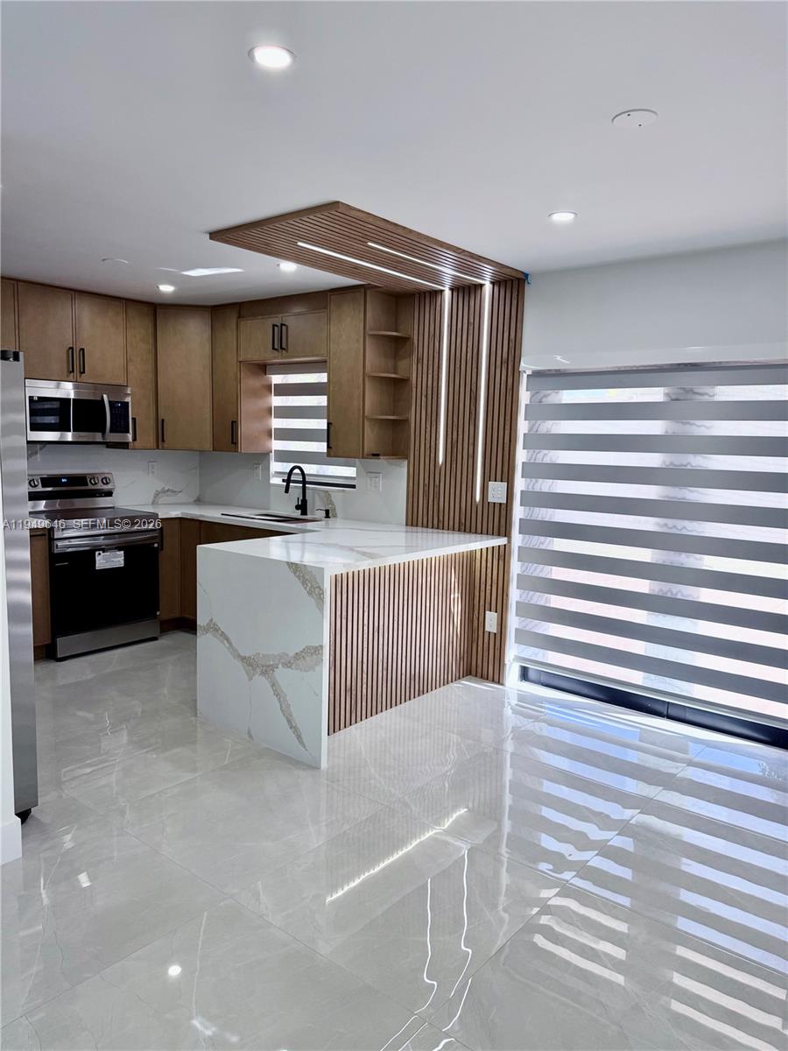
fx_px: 728
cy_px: 526
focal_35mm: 24
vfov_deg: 71.6
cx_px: 394
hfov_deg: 56.8
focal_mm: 6.76
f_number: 1.78
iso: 100
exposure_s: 1/240
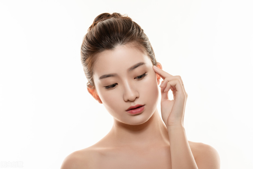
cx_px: 126
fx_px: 597
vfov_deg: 16.1
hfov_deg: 23.9
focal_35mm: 85
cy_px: 84
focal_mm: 85
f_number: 9
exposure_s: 1/100
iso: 200
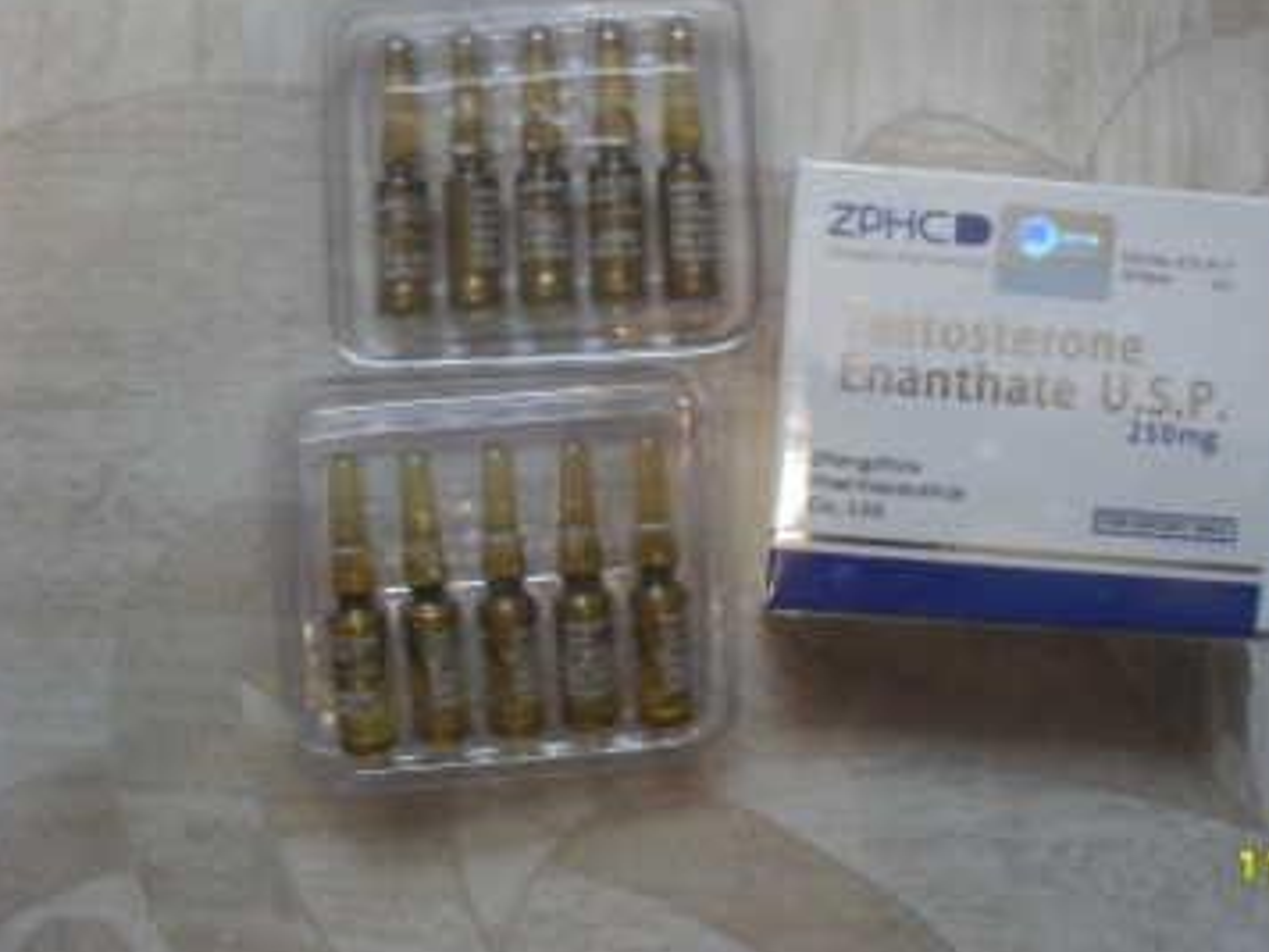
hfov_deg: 42.8
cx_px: 756
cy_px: 382
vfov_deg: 32.8
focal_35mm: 44
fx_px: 1613
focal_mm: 6.3
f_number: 3.2
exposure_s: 1/15
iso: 240
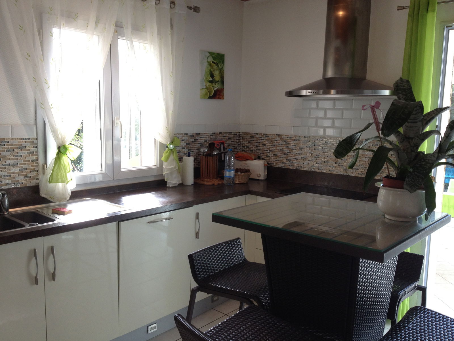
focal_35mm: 35
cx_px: 227
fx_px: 459
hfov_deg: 52.6
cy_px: 170
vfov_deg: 40.7
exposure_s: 1/120
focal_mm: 4.28
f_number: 2.4
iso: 80
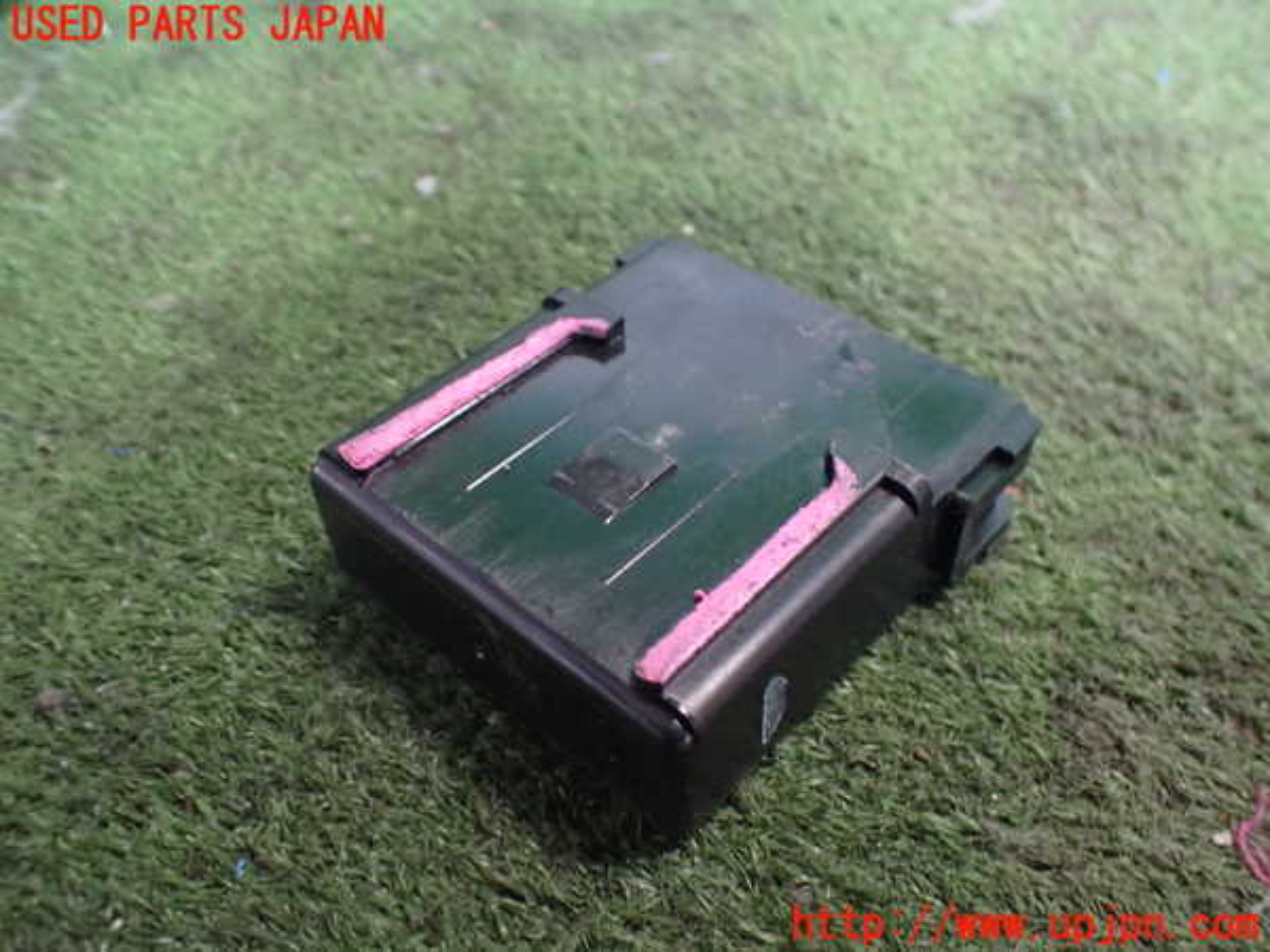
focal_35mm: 30
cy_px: 476
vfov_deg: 46.8
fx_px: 1101
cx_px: 635
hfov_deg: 60.0
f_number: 2.3
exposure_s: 1/50
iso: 800
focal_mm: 5.4
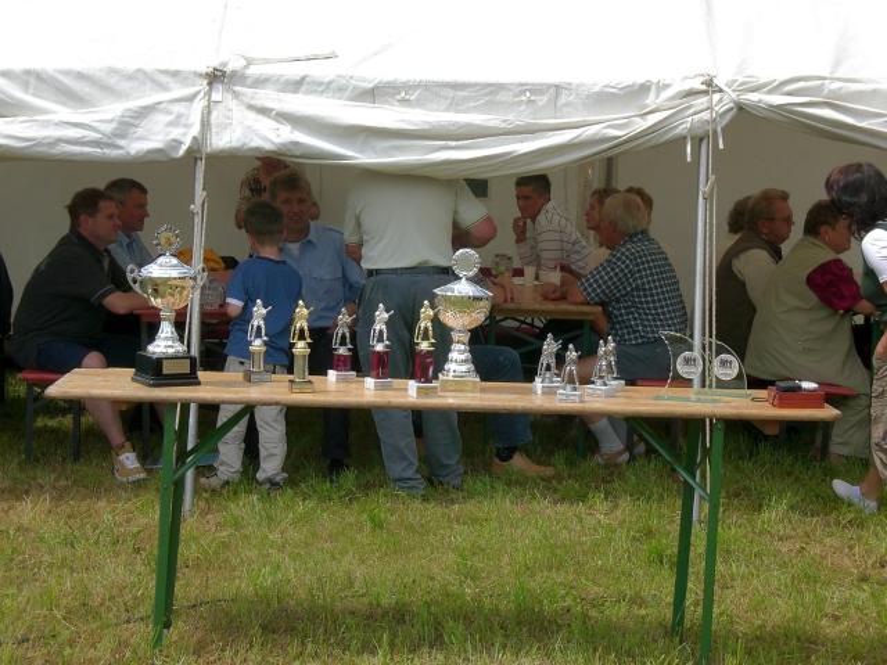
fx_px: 1922
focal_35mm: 75
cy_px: 332
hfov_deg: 26.0
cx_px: 444
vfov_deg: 19.6
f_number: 6.4
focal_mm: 12.47
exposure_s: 1/200
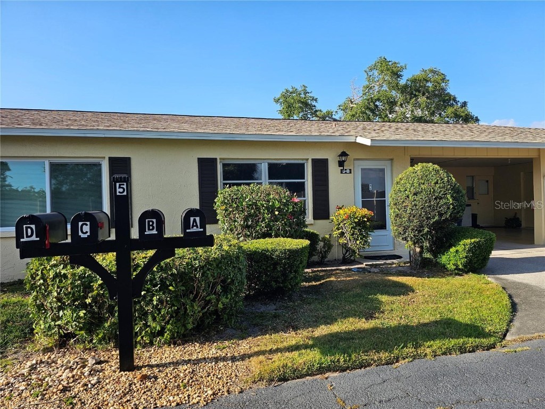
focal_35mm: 23
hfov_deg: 73.9
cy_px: 204
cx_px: 272
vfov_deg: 58.9
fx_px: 362
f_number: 1.7
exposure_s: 1/357
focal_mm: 6.3
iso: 10
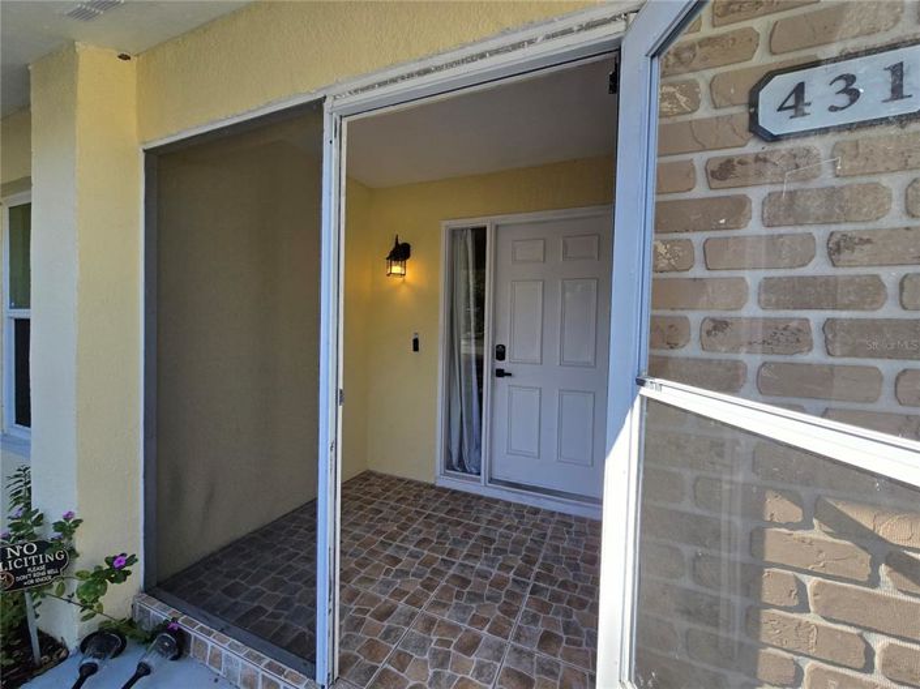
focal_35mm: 13
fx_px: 345
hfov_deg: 106.2
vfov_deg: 89.9
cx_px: 460
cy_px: 344
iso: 100
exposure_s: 1/2000
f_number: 2.2
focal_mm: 2.2
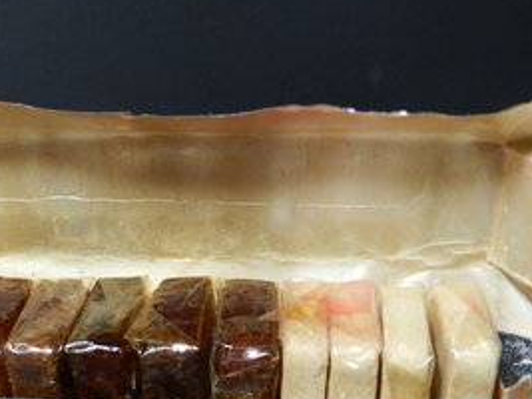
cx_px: 167
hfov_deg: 33.4
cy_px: 273
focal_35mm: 57
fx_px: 876
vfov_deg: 25.5
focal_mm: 6.7
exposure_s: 1/25
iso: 640
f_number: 4
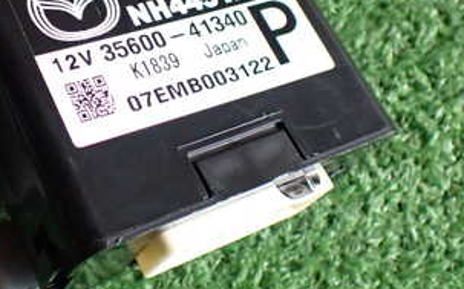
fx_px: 796
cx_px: 103
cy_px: 67
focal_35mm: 63
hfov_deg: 31.8
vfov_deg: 20.4
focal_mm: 5.4
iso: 640
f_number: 2.3
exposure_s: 1/125
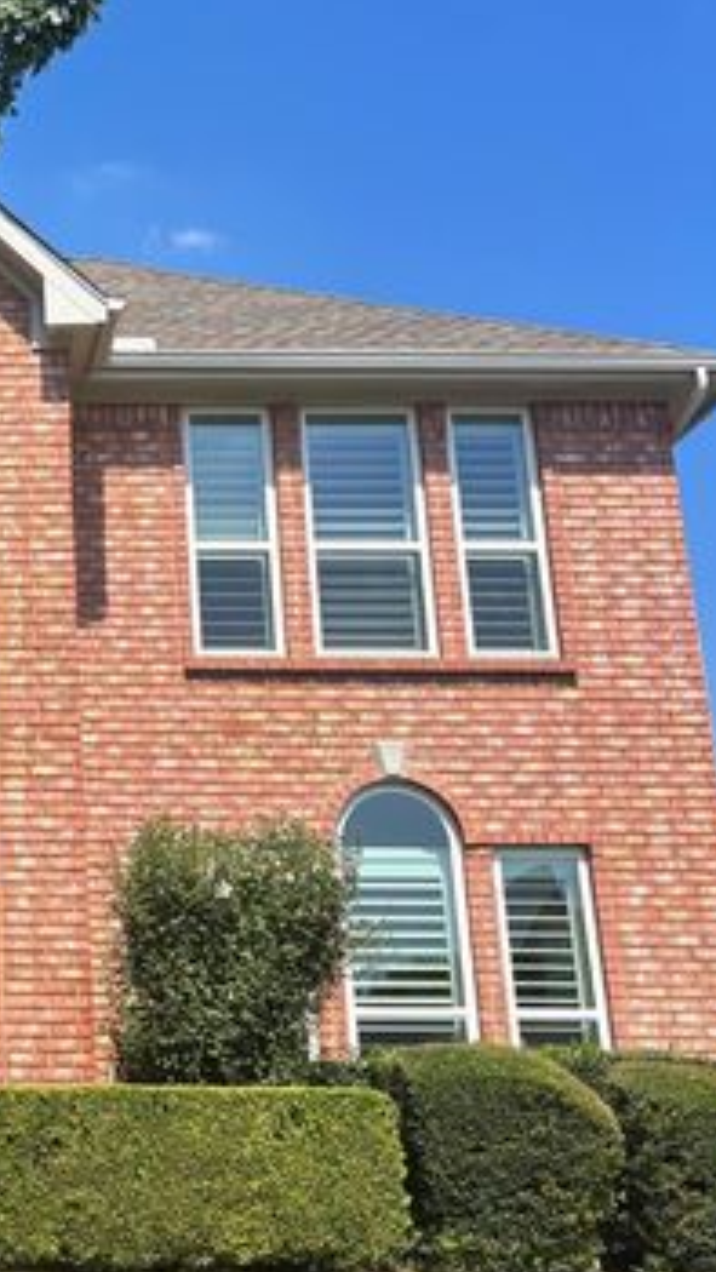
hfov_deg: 20.5
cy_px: 587
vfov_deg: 38.5
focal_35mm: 54
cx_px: -182
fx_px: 1822
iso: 50
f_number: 1.6
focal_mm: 5.96
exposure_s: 1/2288
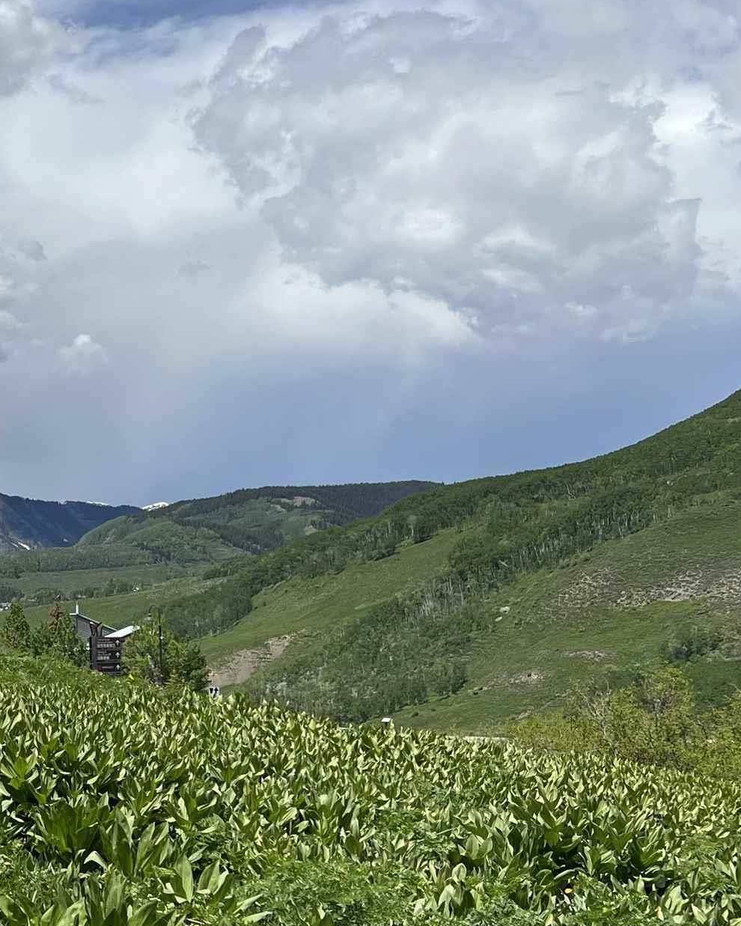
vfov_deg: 30.0
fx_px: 1727
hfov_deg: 21.4
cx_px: -281
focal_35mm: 63
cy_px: 546
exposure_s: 1/8696
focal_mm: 5.7
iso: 50
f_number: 1.5
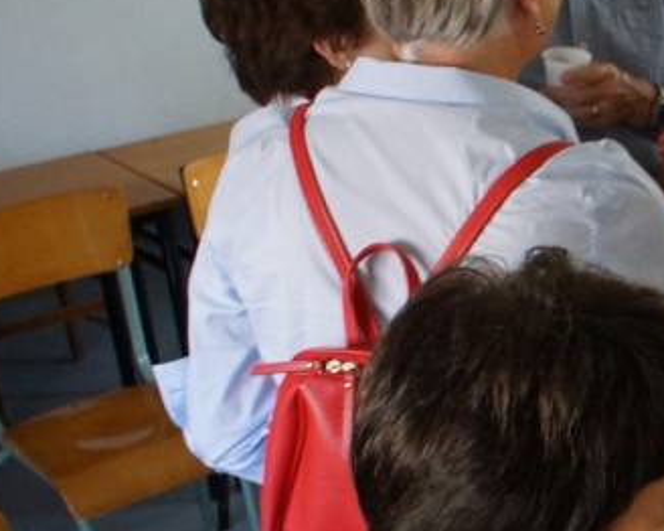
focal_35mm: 88
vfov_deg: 17.3
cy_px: 418
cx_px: 941
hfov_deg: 19.5
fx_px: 1728
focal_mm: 20
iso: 1600
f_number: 4
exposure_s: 1/80
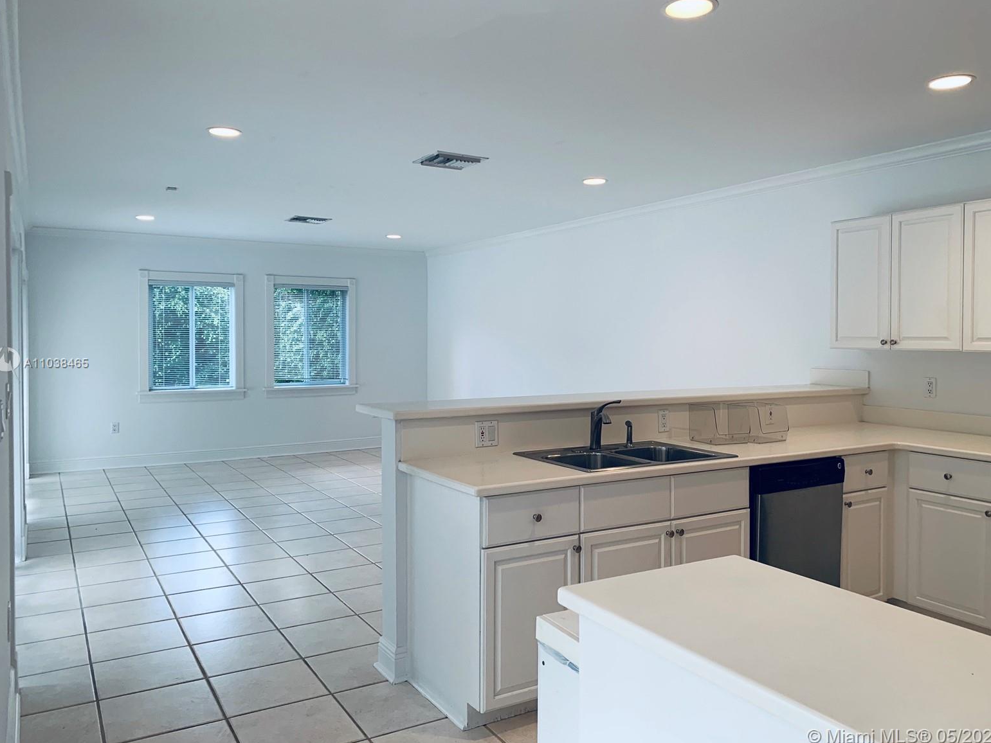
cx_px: 501
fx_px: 773
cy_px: 364
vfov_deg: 51.4
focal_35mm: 27
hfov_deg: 65.3
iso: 80
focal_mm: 4.25
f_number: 1.8
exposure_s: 1/120
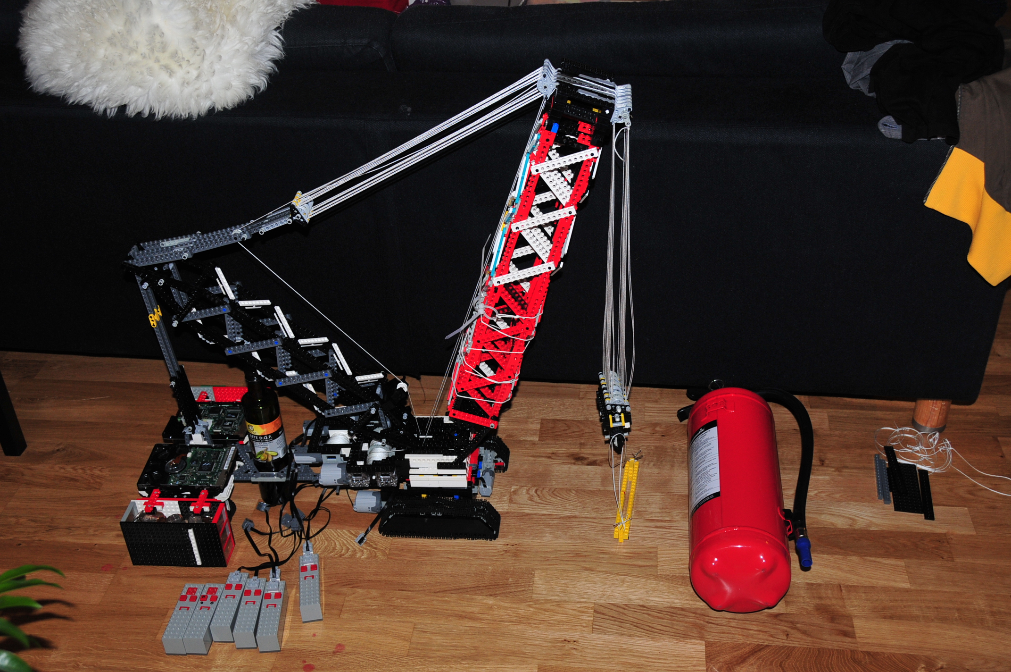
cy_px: 336
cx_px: 506
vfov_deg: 34.1
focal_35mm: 39
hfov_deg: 49.6
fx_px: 1094
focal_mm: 26
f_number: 5.6
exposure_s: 1/60
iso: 400
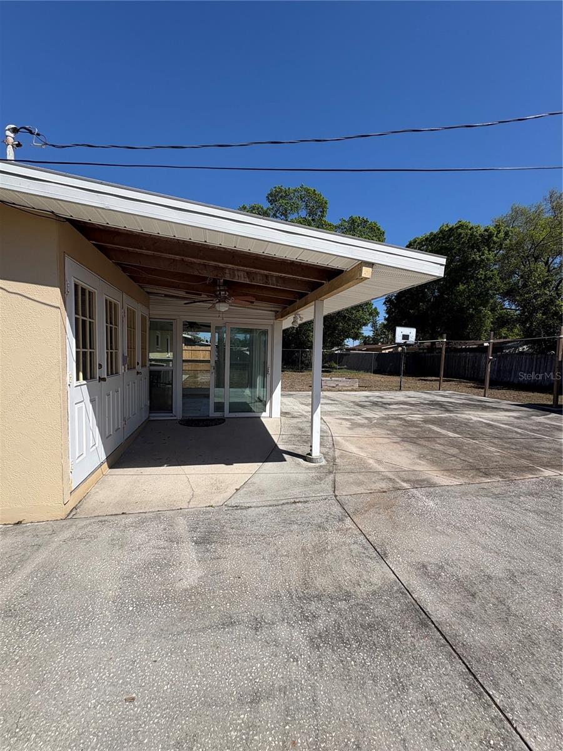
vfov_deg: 102.1
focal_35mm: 14
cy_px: 376
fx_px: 304
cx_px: 282
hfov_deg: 85.7
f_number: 2.2
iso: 50
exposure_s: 1/2674
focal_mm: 2.22
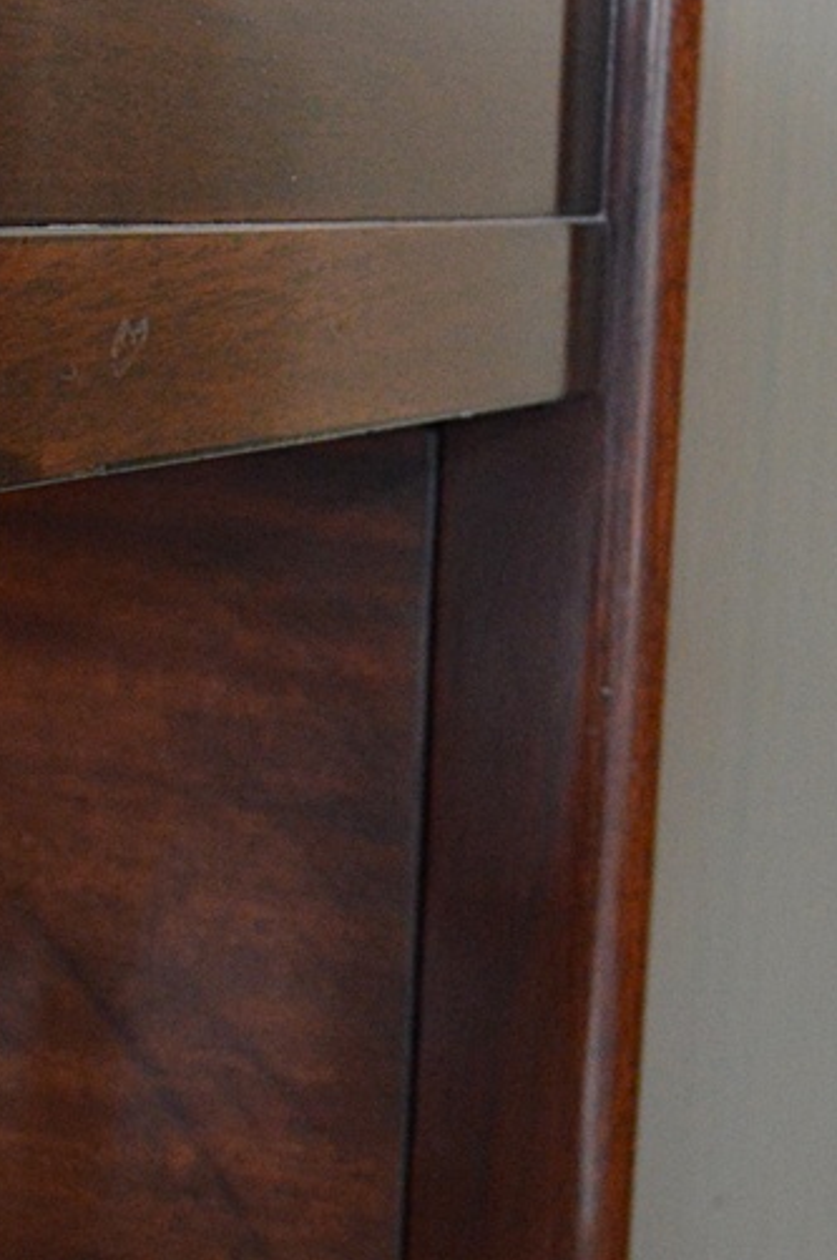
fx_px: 2831
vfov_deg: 25.1
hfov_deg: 16.8
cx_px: 274
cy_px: 699
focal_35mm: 81
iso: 1400
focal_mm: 18
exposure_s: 1/60
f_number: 3.5
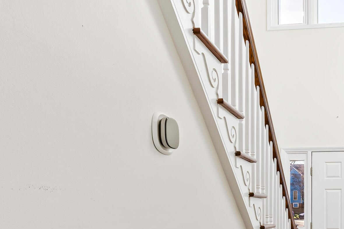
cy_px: 202
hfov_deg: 45.2
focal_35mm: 38
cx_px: 320
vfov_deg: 33.4
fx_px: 363
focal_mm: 10
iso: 100
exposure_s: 1/8
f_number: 8
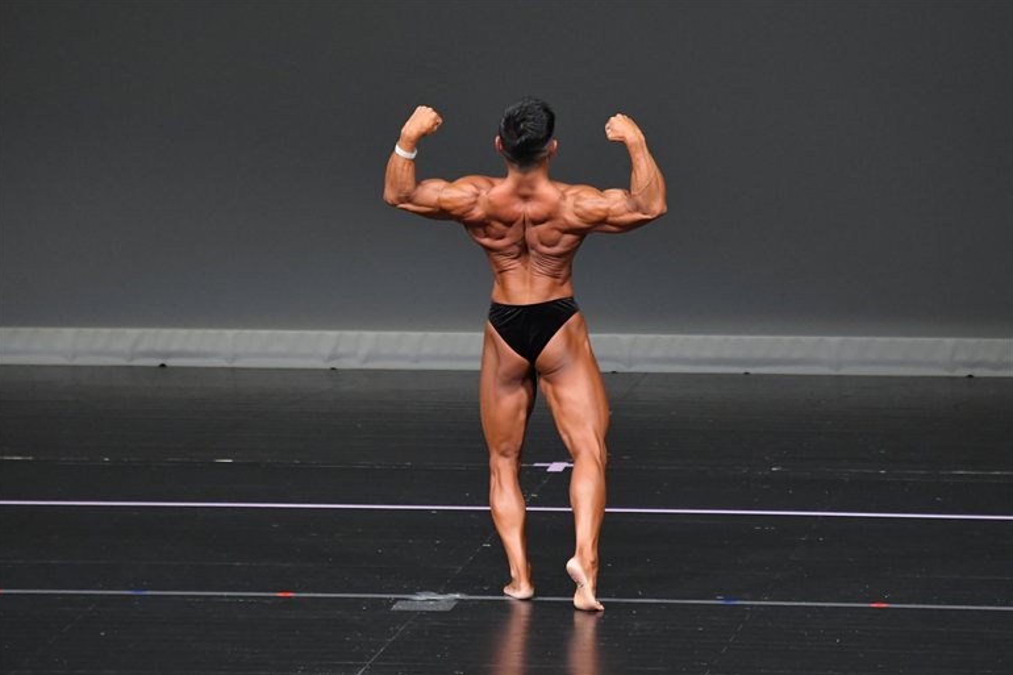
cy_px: 338
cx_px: 505
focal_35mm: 347
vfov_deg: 4.0
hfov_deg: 5.9
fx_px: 9761
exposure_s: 1/400
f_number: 5.6
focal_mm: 230
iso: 4000
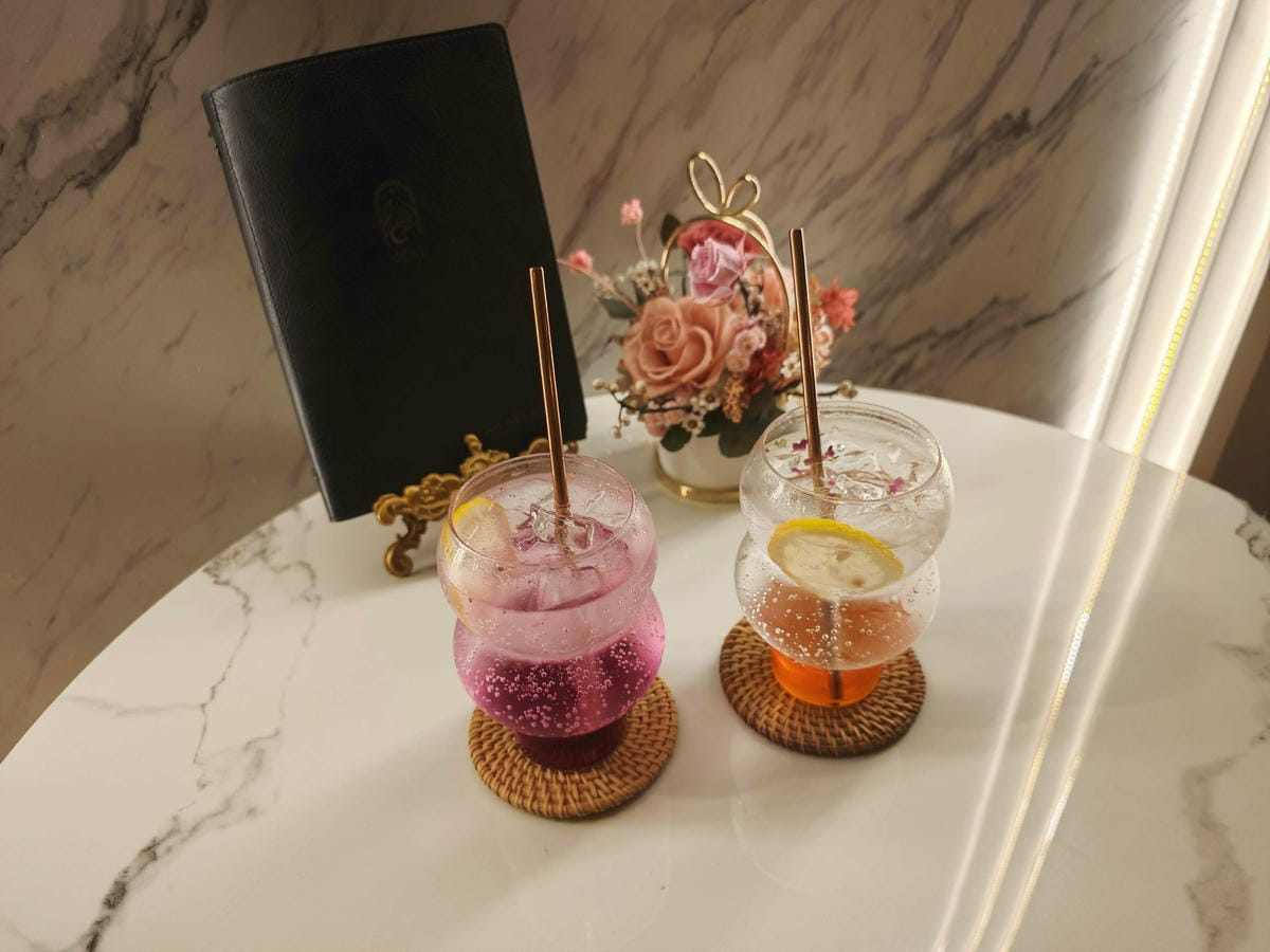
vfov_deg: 58.9
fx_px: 844
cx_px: 635
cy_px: 476
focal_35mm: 23
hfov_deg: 73.9
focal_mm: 8.72
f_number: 2
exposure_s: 1/60.1
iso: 500
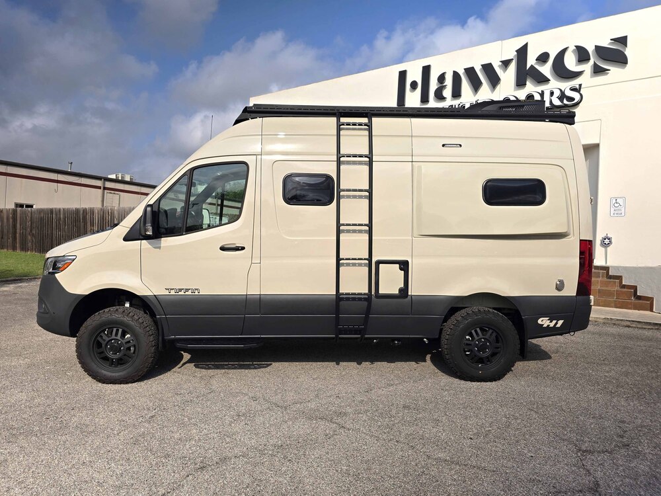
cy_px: 248
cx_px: 330
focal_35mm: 23
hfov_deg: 73.9
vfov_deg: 58.9
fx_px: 439
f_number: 1.7
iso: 16
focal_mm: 6.3
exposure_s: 1/52
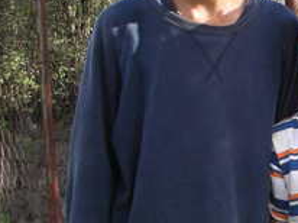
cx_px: 341
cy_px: 119
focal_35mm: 109
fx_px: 937
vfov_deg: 13.6
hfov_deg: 17.4
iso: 50
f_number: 3
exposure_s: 1/112
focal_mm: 5.8
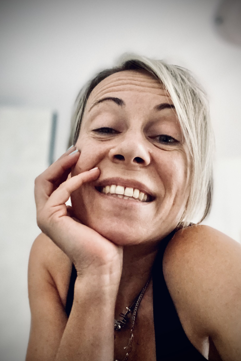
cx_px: 117
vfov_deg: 54.4
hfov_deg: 37.8
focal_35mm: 35
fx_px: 351
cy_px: 187
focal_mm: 2.71
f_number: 2.2
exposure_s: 1/15
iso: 1600
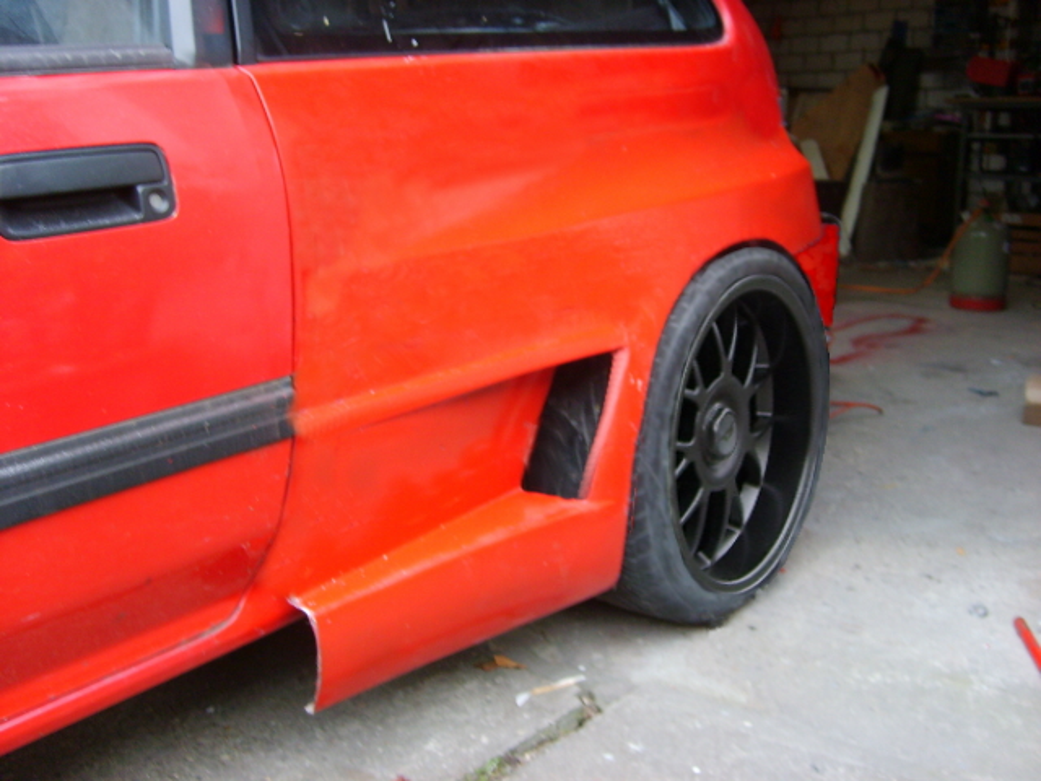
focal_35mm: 35
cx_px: 520
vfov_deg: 40.7
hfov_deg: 52.6
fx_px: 1053
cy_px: 390
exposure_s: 1/15
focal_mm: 5.8
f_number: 2.8
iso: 139
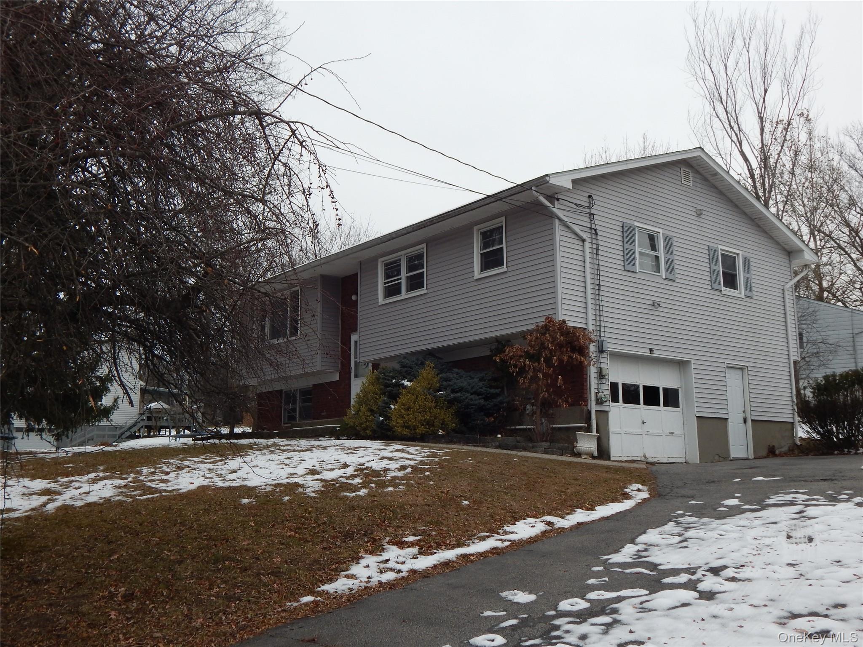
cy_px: 324
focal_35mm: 34
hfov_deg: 54.0
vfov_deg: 41.8
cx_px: 432
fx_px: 848
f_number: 3.3
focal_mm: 6.1
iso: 125
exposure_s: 1/640
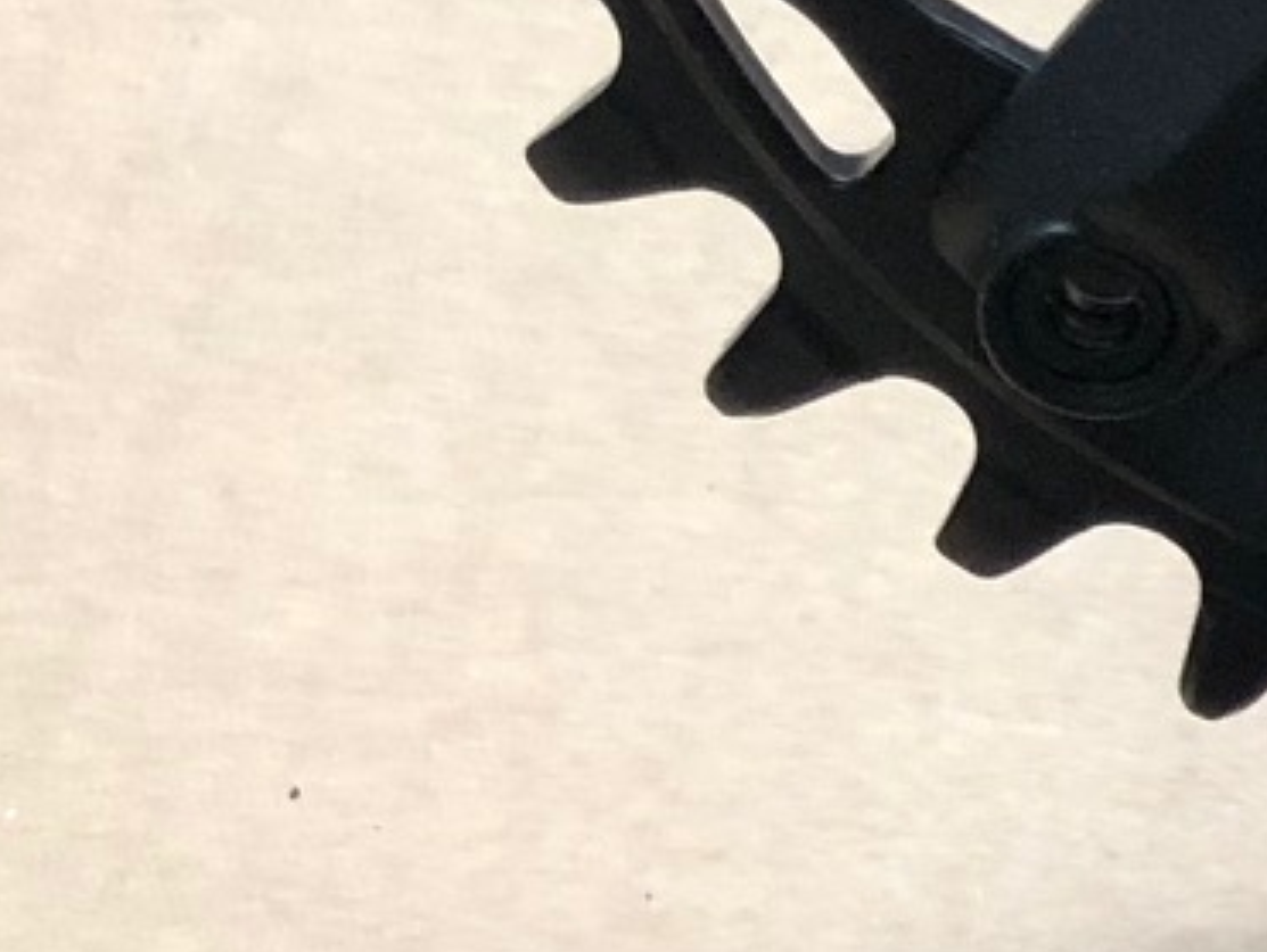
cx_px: 2988
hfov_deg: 11.0
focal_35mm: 152
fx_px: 5569
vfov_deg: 9.8
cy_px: 331
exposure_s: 1/24
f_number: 1.8
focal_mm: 4
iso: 40
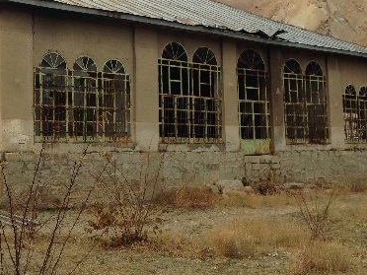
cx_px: 119
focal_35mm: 58
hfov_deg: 32.9
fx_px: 615
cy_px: 109
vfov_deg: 25.2
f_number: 2.4
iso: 50
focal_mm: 4.12
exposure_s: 1/203
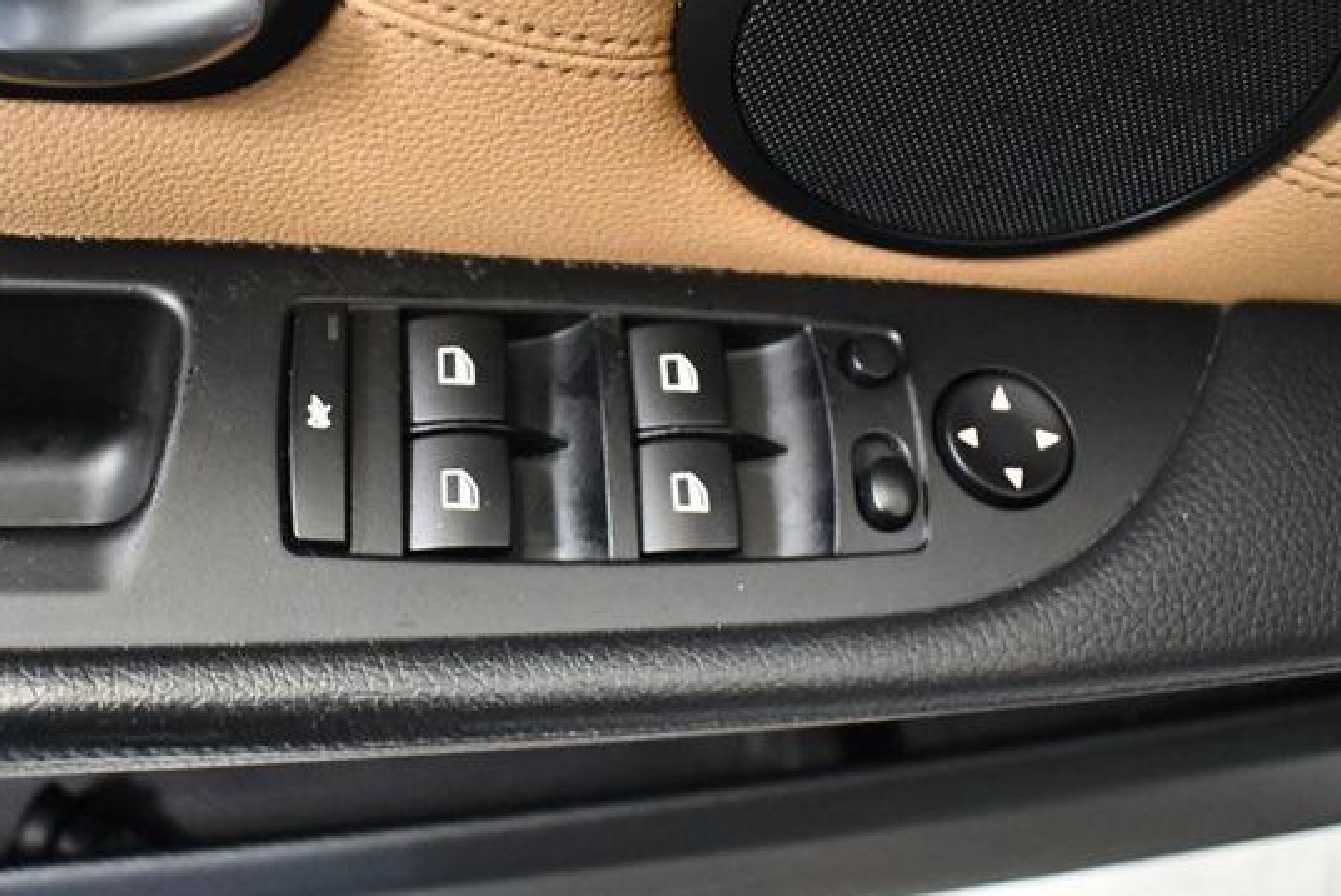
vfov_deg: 31.2
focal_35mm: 43
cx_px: 608
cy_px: 445
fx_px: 1603
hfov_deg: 45.4
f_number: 3.5
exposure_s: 1/60
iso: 4500
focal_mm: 18
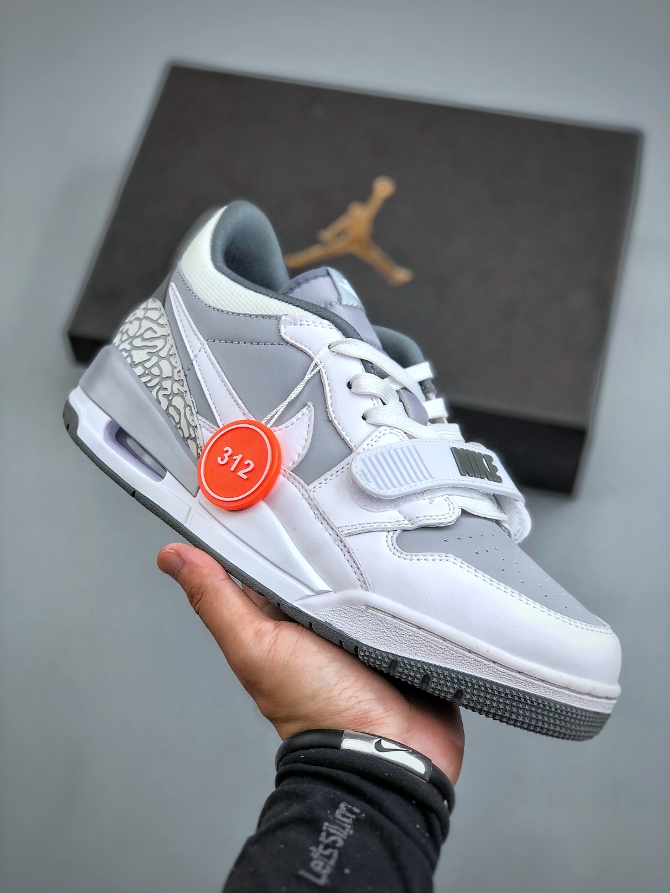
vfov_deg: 33.8
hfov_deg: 25.7
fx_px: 1471
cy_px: 446
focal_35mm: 57
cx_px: 335
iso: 20
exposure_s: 1/104
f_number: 2.8
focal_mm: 6.6
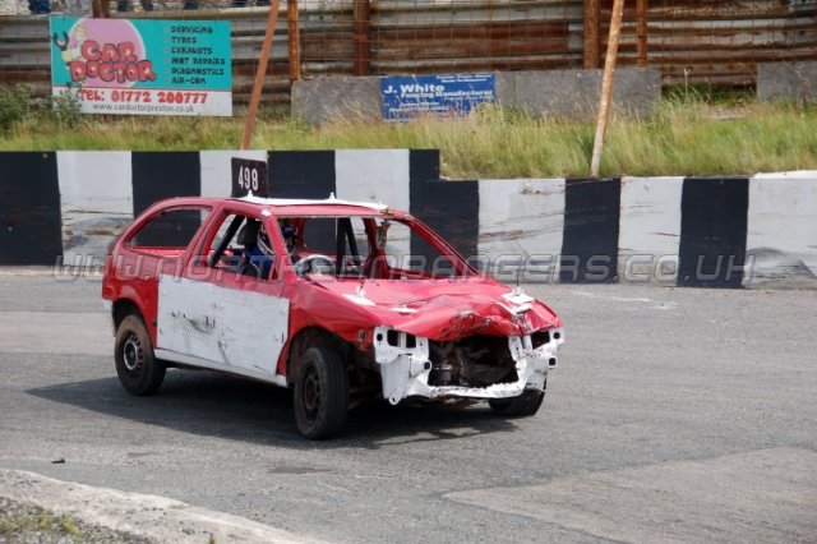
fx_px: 2654
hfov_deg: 17.5
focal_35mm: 117
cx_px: 408
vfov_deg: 11.7
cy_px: 272
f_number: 5.6
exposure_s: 1/1000
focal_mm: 78
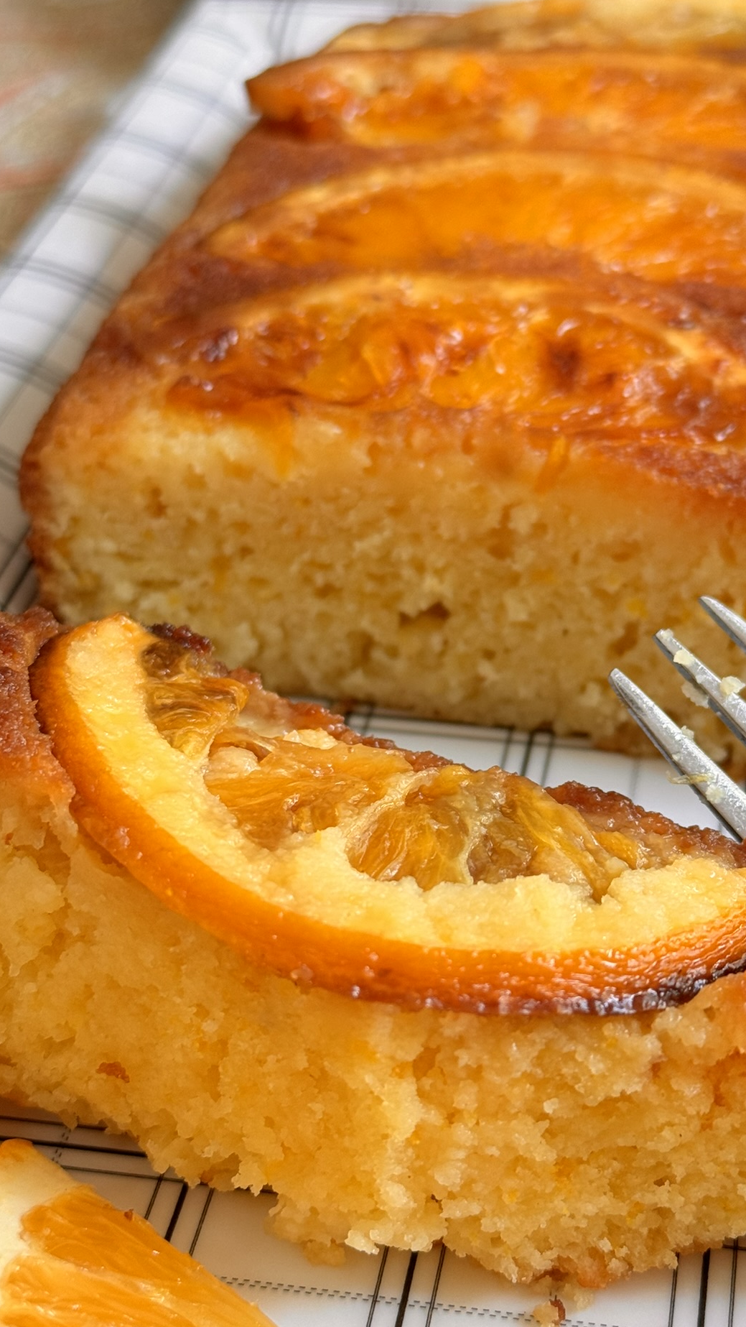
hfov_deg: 20.7
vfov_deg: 36.0
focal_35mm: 58
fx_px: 2040
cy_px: 695
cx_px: 476
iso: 125
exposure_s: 1/60
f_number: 1.78
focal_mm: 6.76
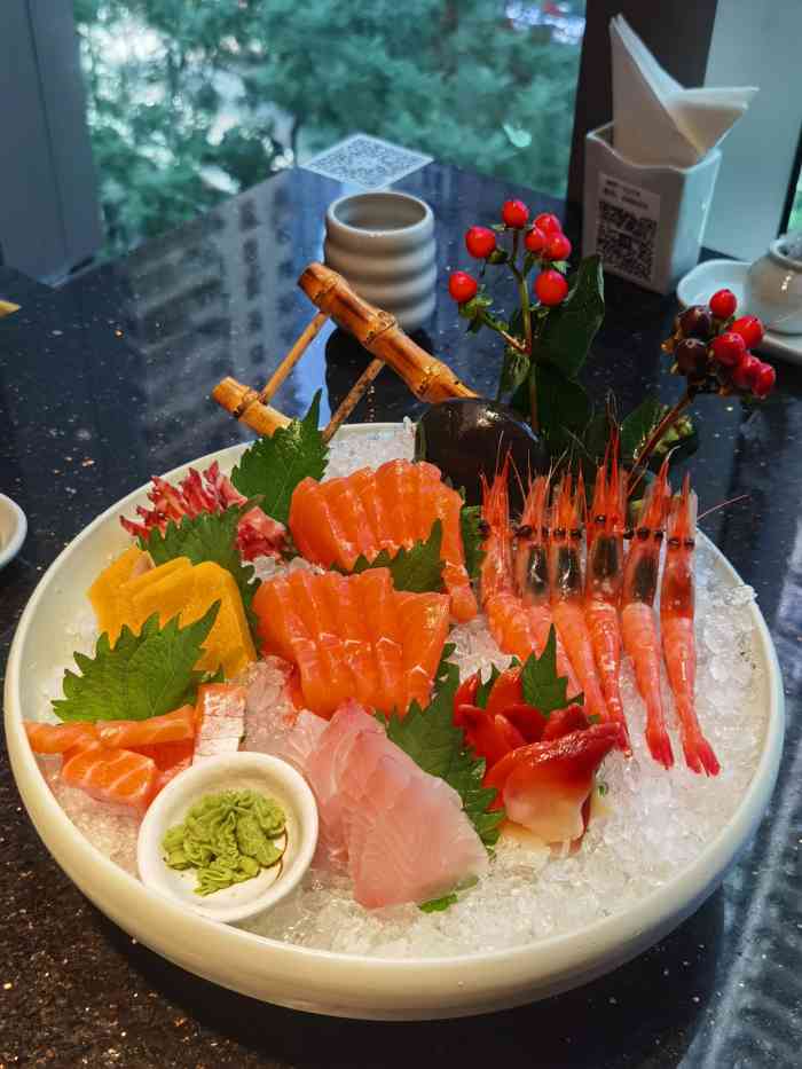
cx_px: 401
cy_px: 534
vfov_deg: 44.8
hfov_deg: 34.4
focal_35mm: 42
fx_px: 1297
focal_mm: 6.71
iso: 100
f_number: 1.9
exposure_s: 1/100
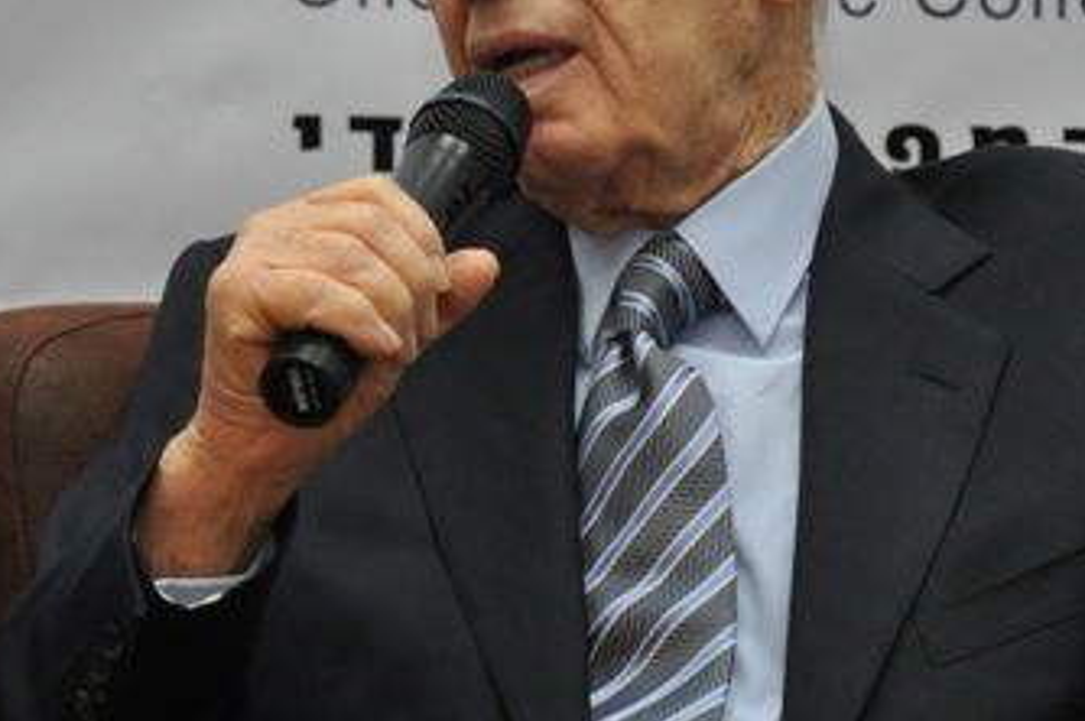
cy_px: 158
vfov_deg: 3.9
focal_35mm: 352
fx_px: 10598
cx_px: 581
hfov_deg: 5.9
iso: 800
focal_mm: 98
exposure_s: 1/60
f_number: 5.6
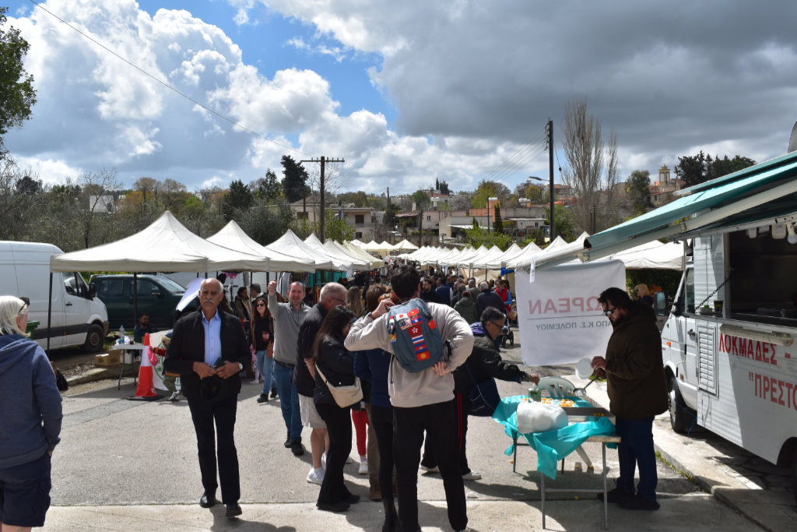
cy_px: 266
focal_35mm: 38
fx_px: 830
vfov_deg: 35.5
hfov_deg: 51.3
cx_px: 398
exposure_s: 1/500
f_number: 11
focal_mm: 25
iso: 220
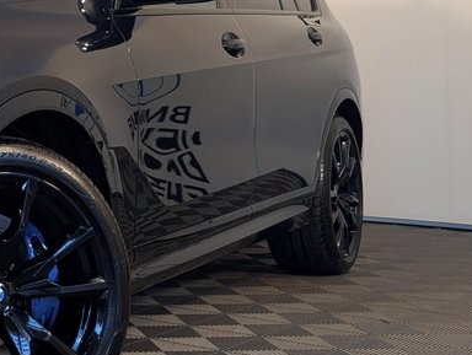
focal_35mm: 64
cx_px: -141
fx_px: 874
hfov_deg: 25.9
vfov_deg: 22.5
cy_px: 41
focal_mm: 6.9
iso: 22
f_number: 1.68
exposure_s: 1/50.9
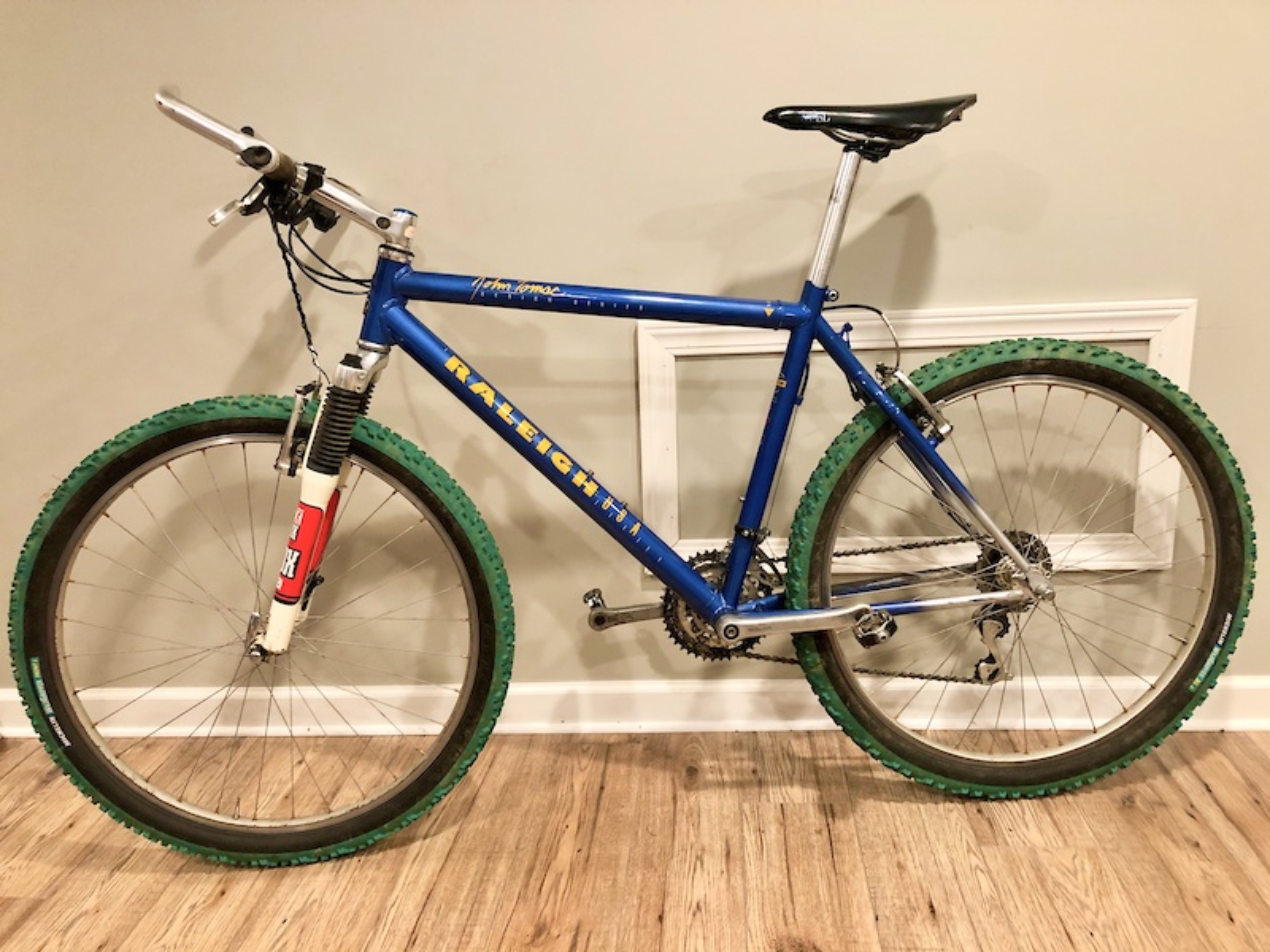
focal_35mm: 28
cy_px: 476
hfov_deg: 63.4
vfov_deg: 49.7
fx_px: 1027
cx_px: 635
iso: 80
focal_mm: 3.99
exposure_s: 1/15
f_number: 1.8
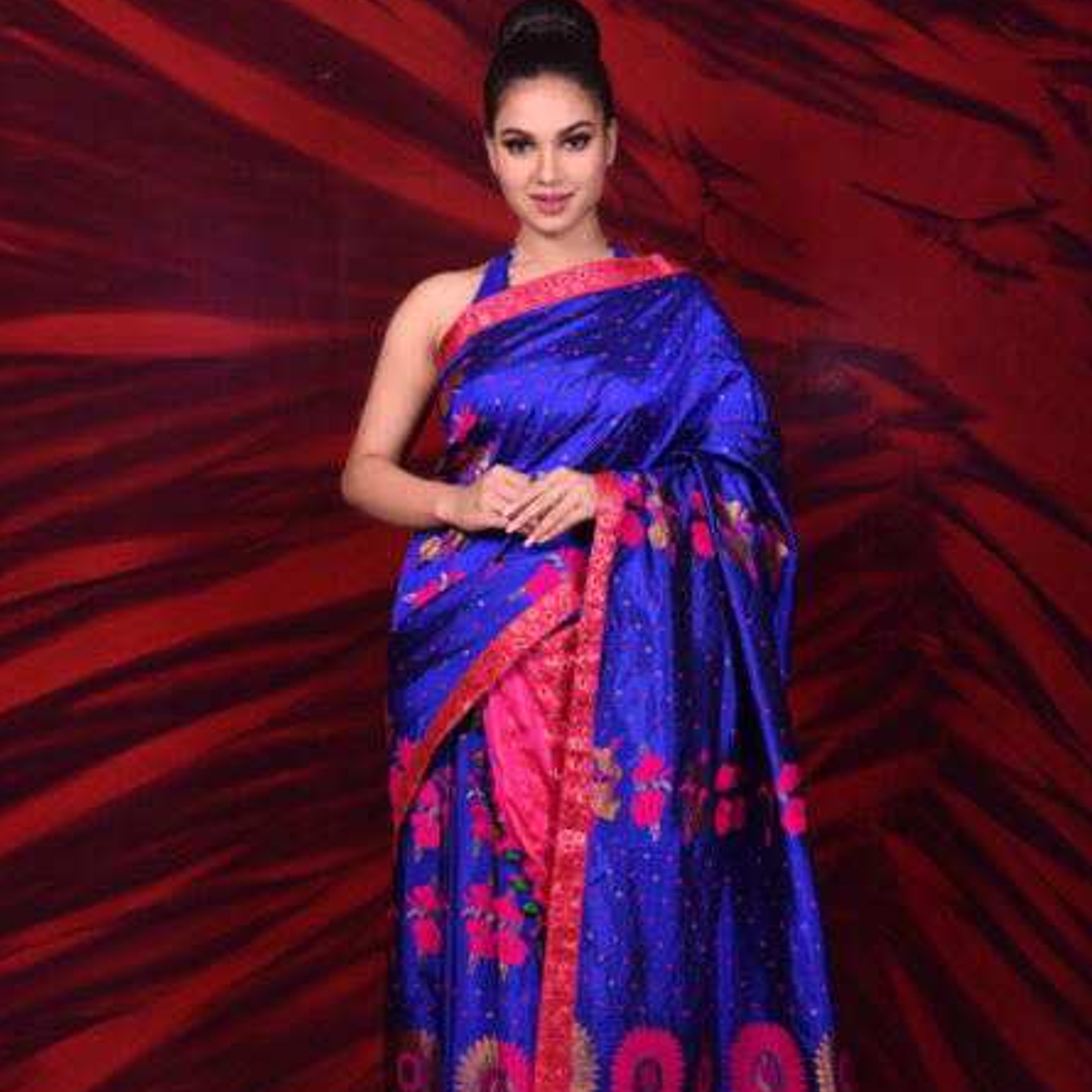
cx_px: 547
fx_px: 2391
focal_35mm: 67
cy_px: 653
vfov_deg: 25.7
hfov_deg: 25.7
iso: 160
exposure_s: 1/160
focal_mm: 52
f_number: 7.1
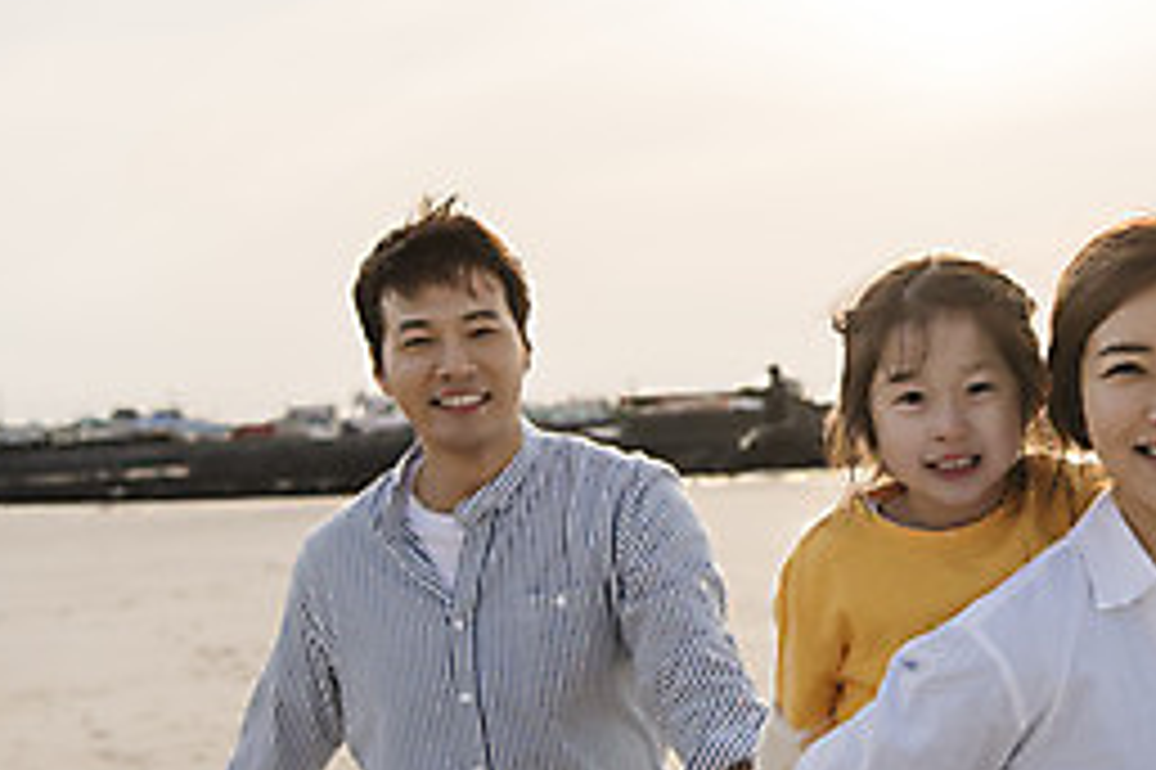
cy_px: 347
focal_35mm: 84
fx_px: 2696
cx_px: 963
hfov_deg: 23.8
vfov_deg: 16.2
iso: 400
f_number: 3.5
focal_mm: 36
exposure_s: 1/1250
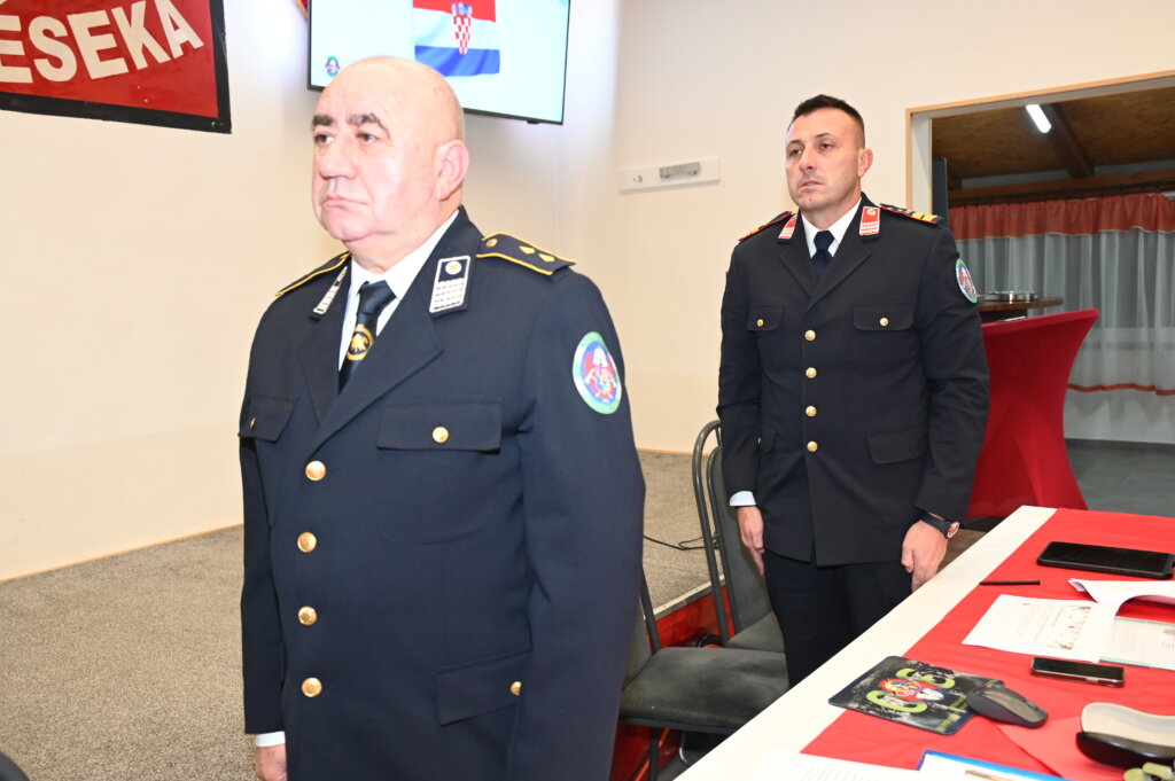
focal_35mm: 30
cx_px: 588
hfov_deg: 62.0
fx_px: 978
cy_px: 390
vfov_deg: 43.5
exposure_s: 1/60
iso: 1400
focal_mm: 30
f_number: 4.5
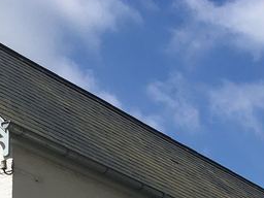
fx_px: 885
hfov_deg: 16.9
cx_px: 196
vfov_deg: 11.7
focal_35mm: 116
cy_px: 363
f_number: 2.2
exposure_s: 1/2481
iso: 25
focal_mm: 4.15
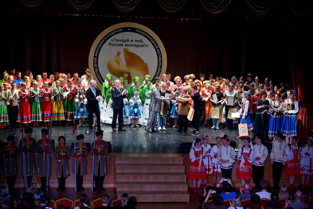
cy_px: 104
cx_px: 156
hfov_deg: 27.0
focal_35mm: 75
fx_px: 652
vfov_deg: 18.2
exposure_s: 1/125
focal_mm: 50
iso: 800
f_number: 6.3
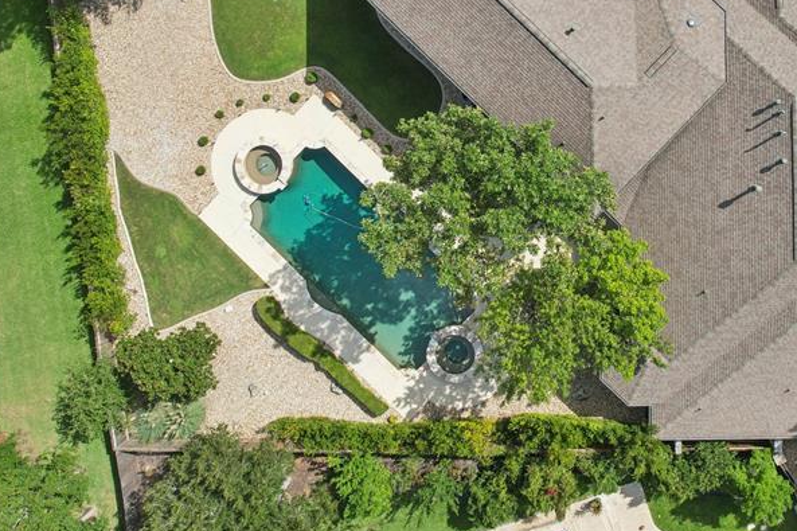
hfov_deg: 49.4
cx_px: 562
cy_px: 136
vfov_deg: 34.3
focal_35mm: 38
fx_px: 841
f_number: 2.8
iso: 100
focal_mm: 8.38
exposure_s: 1/1250
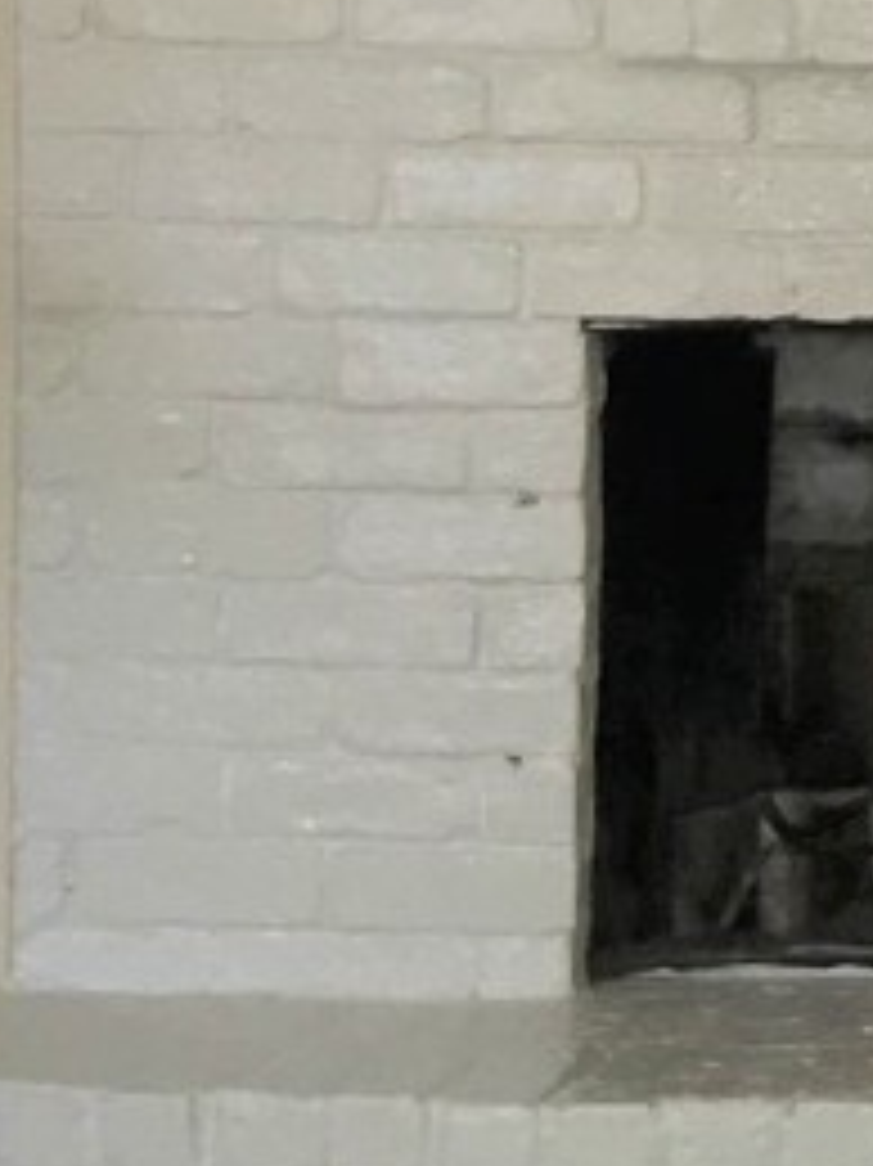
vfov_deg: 11.9
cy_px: 216
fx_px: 5587
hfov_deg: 8.4
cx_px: 1836
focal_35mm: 166
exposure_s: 1/30
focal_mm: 3.99
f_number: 1.8
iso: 32
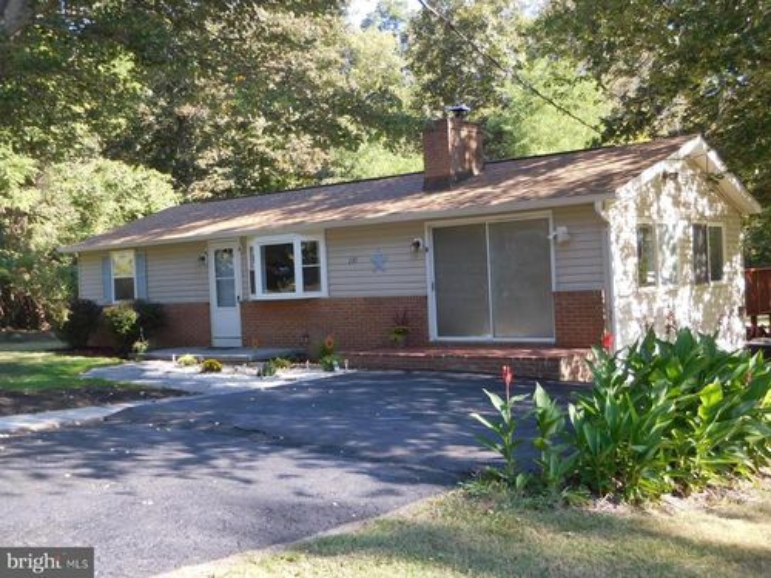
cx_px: 386
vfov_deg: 36.8
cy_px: 289
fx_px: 869
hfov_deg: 47.9
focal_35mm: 39
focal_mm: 7
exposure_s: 1/125
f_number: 3.9
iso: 125
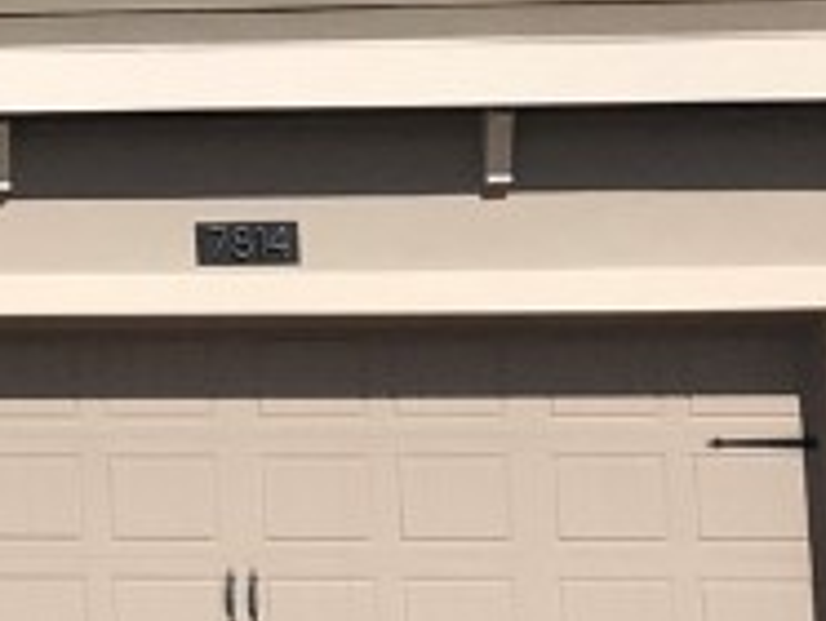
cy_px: 151
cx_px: -933
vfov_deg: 9.6
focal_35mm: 154
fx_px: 3679
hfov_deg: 11.3
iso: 20
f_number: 1.8
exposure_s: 1/4566
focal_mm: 3.99
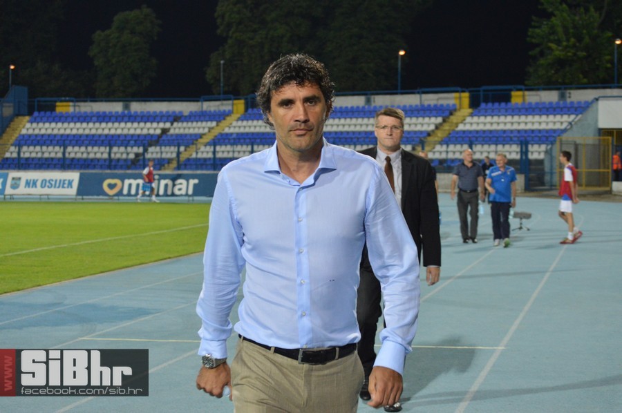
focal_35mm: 82
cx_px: 311
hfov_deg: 24.6
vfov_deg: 16.5
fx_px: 1424
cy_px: 206
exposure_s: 1/100
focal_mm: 55
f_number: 5.6
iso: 1600
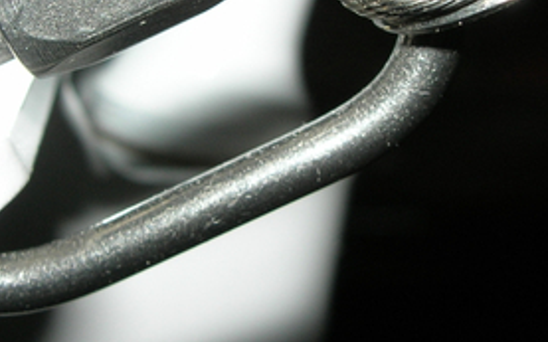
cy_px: 65
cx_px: 271
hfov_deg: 22.3
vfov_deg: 14.0
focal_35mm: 93
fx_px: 1389
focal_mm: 7.8
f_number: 4.8
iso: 64
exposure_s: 1/60.1
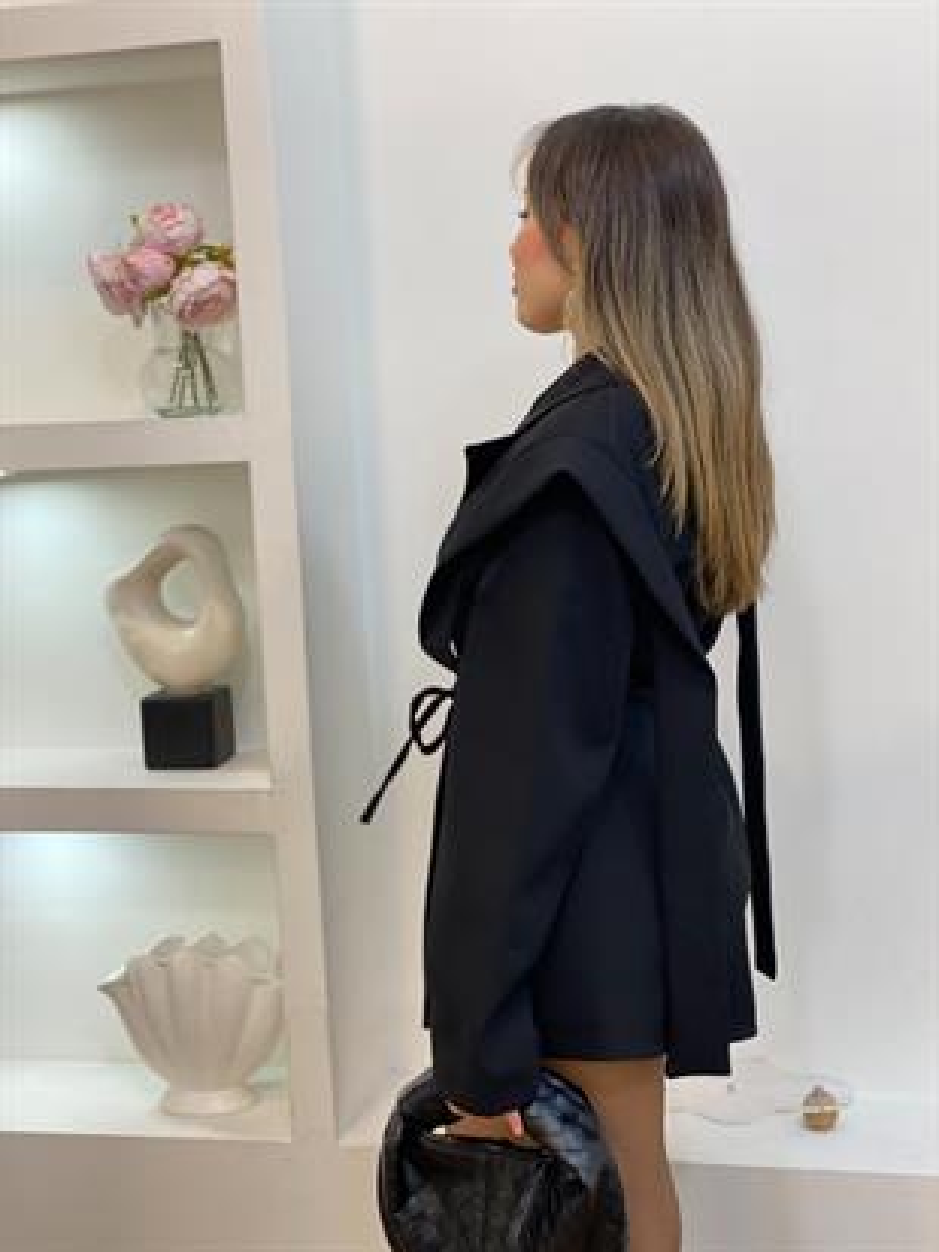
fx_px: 1880
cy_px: 626
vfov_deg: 36.8
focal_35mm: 52
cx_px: 470
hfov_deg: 28.0
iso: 80
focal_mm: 6
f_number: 2
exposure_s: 1/100
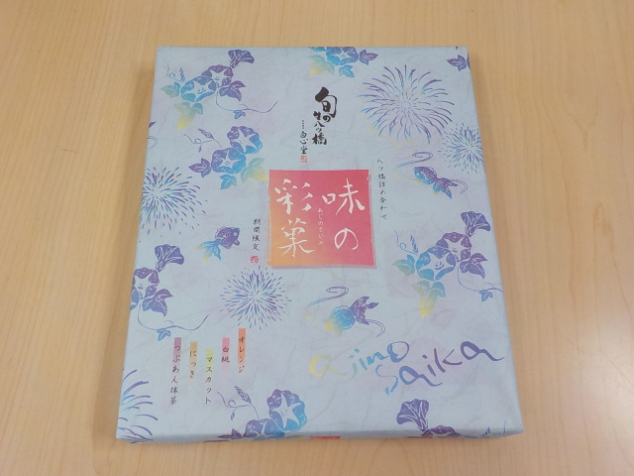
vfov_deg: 46.8
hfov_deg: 60.0
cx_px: 317
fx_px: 549
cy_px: 238
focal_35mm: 30
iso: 125
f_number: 3.3
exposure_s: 1/30
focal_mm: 4.1
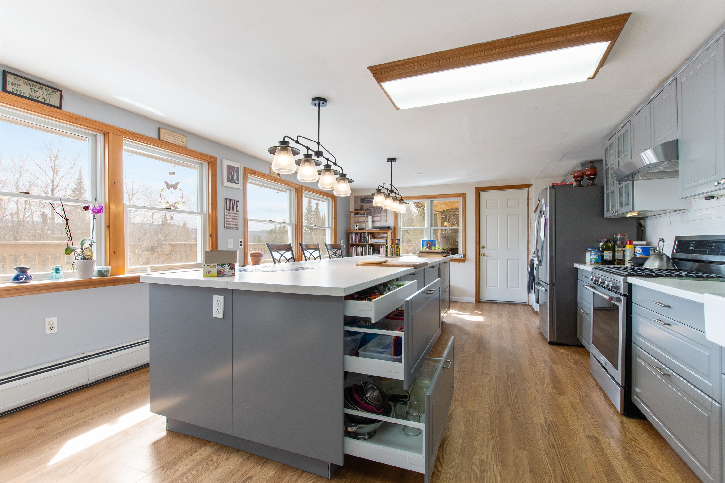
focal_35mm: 15
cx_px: 362
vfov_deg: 77.3
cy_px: 242
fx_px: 302
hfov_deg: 100.4
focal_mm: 10
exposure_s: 1/30
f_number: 8
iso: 100
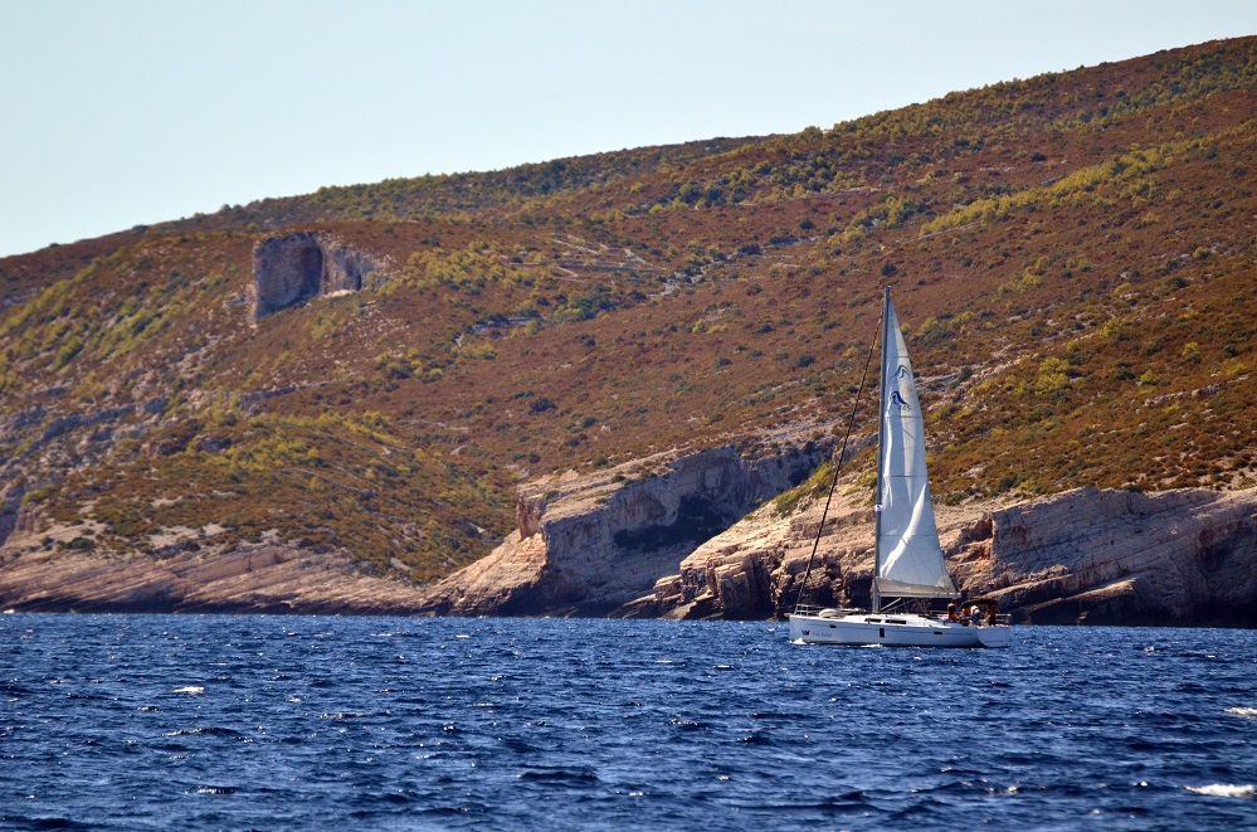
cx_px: 628
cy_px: 416
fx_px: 15675
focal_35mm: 450
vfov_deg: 3.0
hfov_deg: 4.6
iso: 640
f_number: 5.6
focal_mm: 300
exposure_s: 1/4000
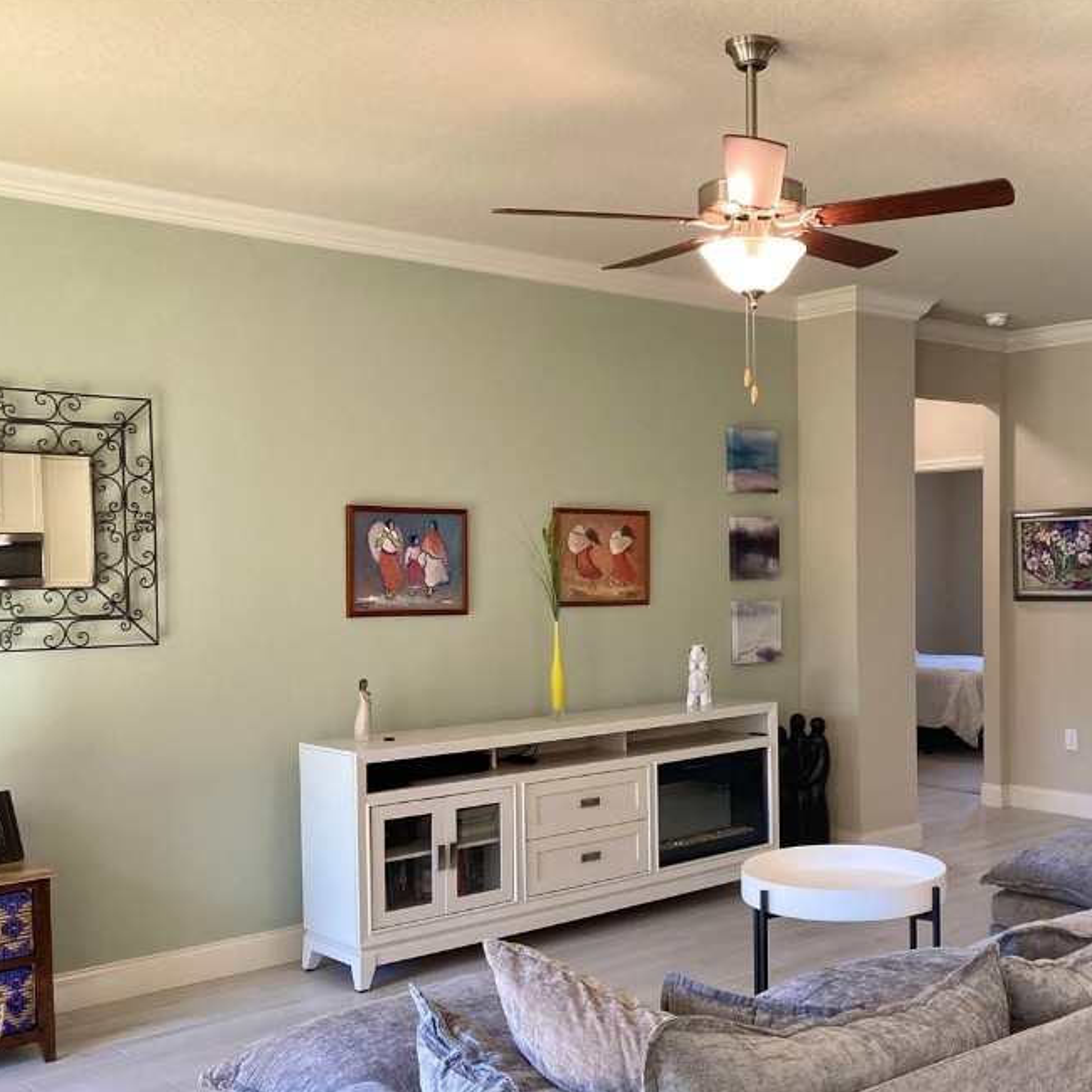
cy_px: 635
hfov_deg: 42.2
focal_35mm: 39
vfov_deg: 42.7
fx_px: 1392
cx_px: 744
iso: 80
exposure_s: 1/60
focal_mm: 3.99
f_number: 1.8
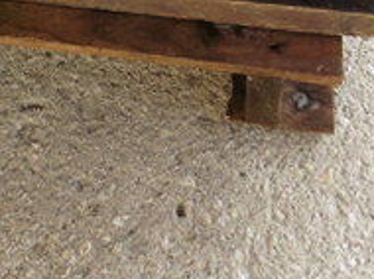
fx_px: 874
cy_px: -173
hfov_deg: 23.6
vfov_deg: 16.2
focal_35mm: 81
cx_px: 47
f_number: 3.3
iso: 100
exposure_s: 1/100
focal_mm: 4.3
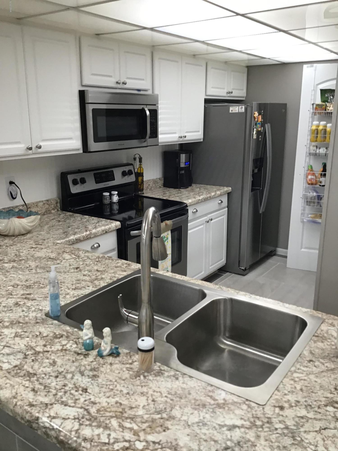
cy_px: 226
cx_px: 169
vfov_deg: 58.4
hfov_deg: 45.4
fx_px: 404
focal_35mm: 31
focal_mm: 3.3
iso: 64
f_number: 2.4
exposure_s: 1/30
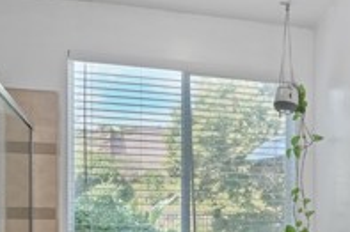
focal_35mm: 52
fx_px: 505
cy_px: 244
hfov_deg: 36.6
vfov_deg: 24.5
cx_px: 291
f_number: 13
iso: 2500
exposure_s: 1/15
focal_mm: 16
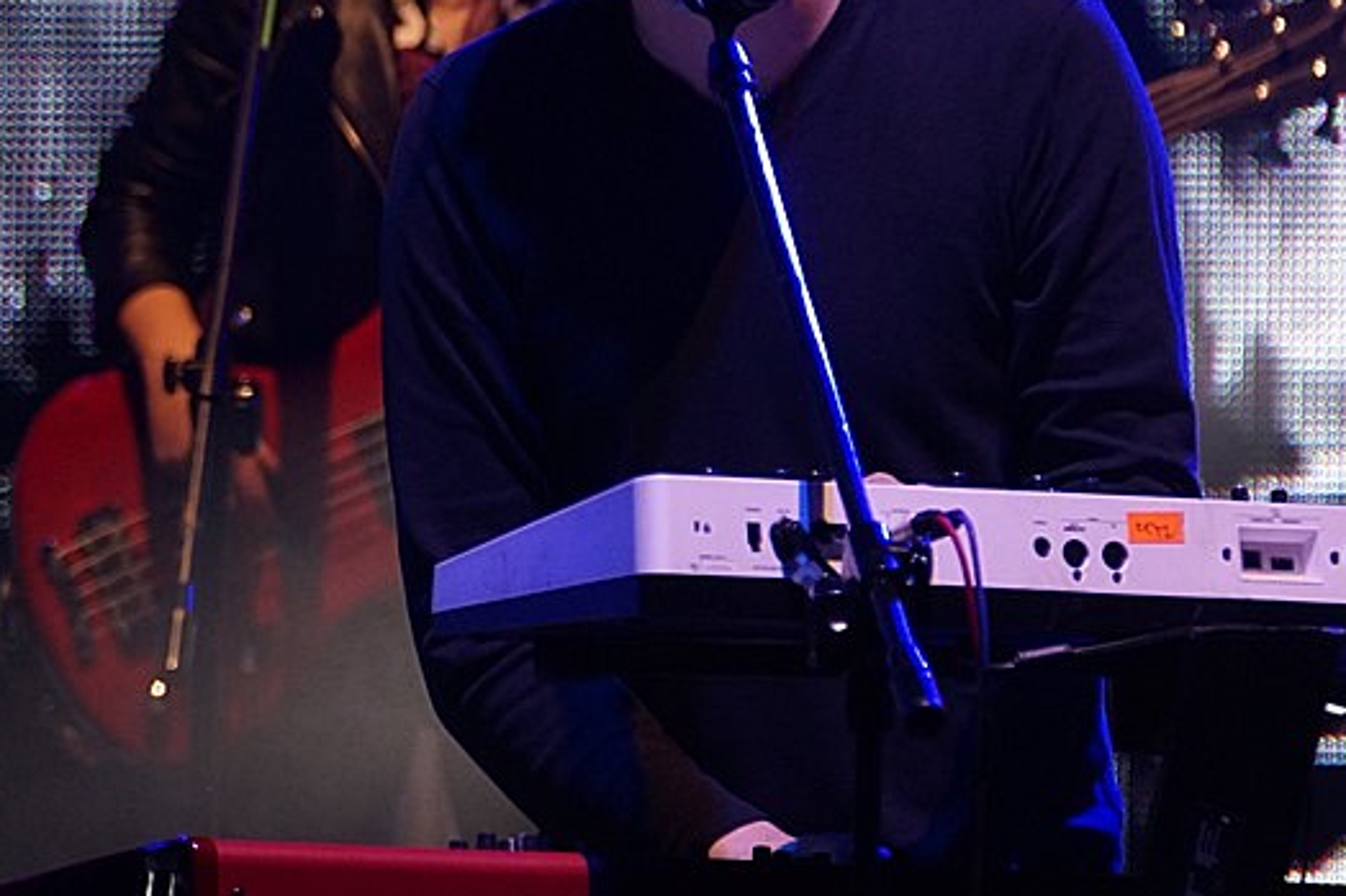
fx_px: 32853
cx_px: 794
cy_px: 23
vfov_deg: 1.6
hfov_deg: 2.3
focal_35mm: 879
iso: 800
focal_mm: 300
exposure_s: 1/125
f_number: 5.6
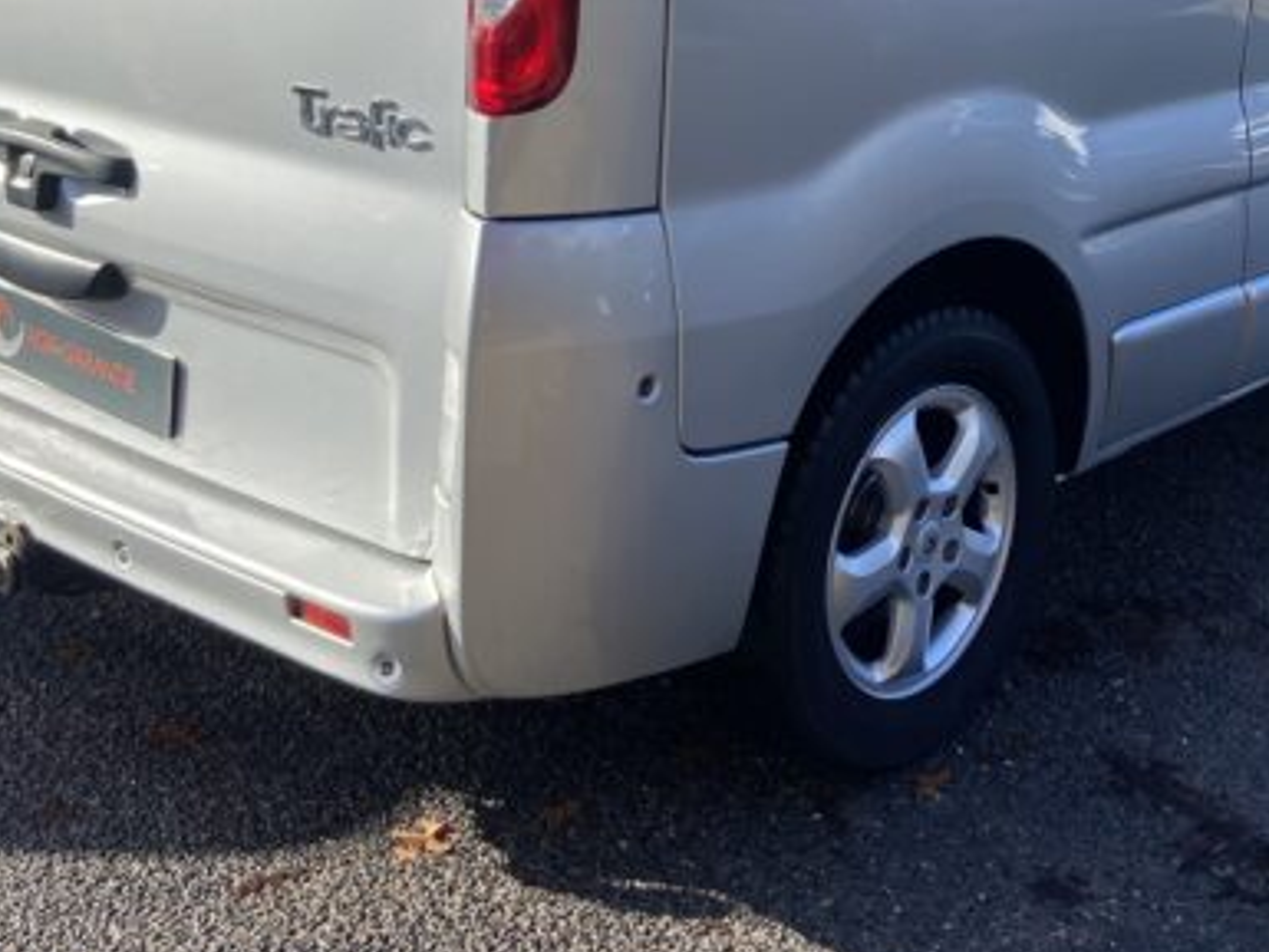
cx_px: 834
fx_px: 1980
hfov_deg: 35.2
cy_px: 138
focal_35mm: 54
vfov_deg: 26.3
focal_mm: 4.25
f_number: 1.8
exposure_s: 1/1565
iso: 32
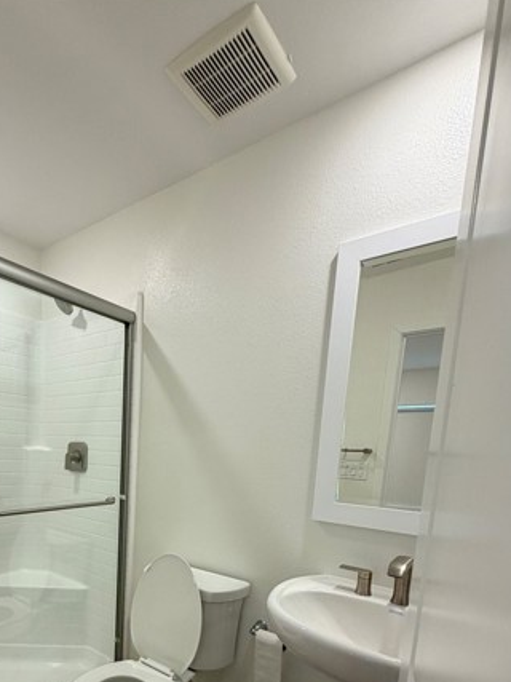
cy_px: 502
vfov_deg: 74.1
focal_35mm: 21
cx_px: 142
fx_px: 414
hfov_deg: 60.7
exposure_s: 1/120
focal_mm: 2.22
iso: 250
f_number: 2.2
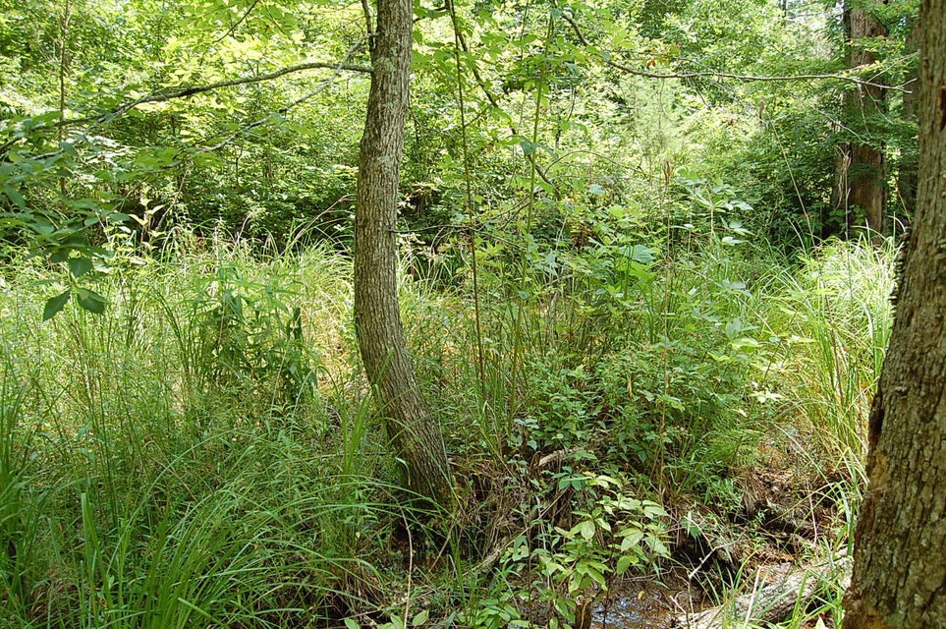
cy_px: 314
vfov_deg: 47.8
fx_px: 709
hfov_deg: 67.4
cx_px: 473
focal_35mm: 27
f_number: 5.6
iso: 200
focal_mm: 18
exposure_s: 1/125
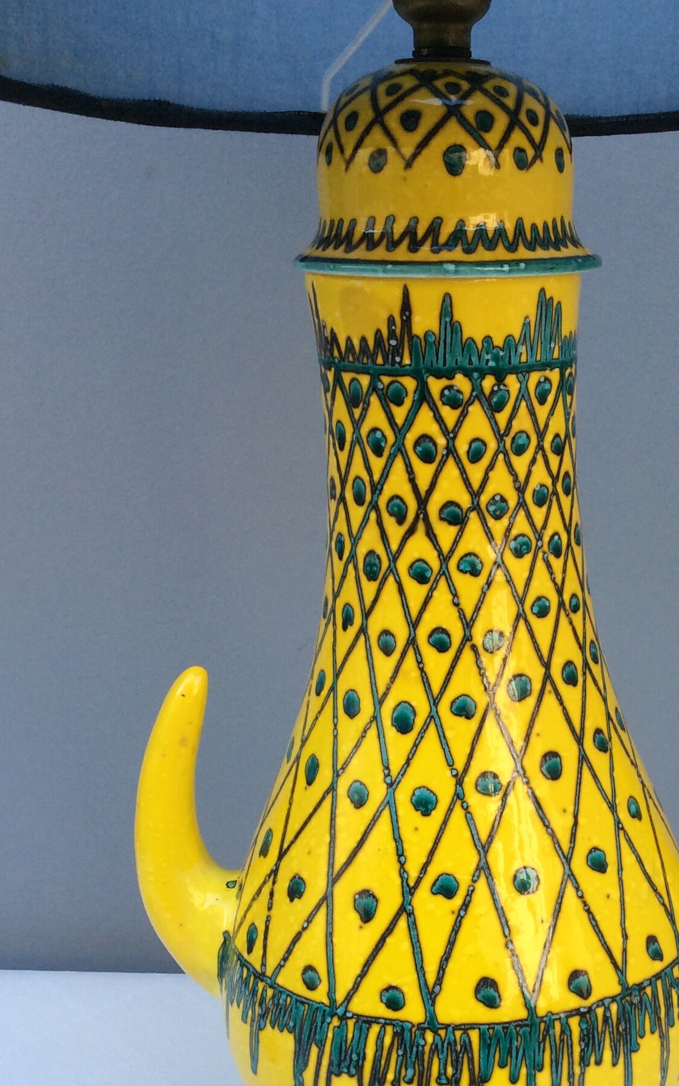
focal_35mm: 49
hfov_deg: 26.0
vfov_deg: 40.4
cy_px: 743
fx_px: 1451
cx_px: 513
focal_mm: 3.3
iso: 32
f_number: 2.4
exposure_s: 1/130
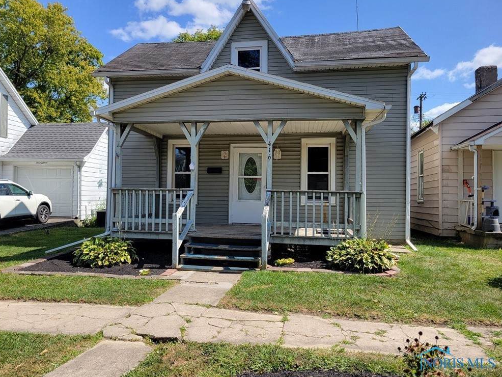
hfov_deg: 65.3
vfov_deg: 51.4
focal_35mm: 27
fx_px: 392
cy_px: 190
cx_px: 245
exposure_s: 1/1576
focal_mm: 5.4
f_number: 1.8
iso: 40
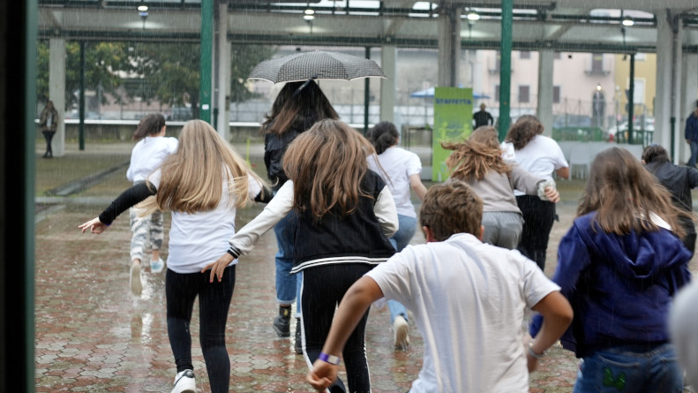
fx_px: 981
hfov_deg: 39.2
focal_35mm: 53
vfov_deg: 22.6
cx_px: 351
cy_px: 162
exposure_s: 1/160
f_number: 4
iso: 1000
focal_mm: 50
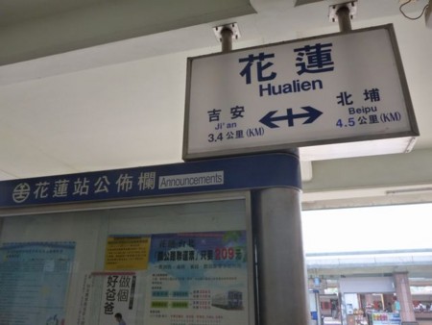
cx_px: 216
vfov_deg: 49.8
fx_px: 350
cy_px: 162
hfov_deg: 63.4
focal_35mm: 28
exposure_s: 1/60
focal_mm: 5
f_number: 3.1
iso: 160
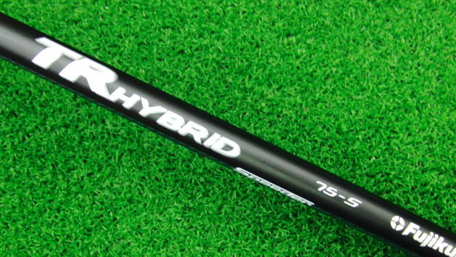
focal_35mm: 41
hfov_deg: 49.4
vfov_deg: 29.0
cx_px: 227
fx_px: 496
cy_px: 144
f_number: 3.6
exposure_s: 1/25
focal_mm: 6.42
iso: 400
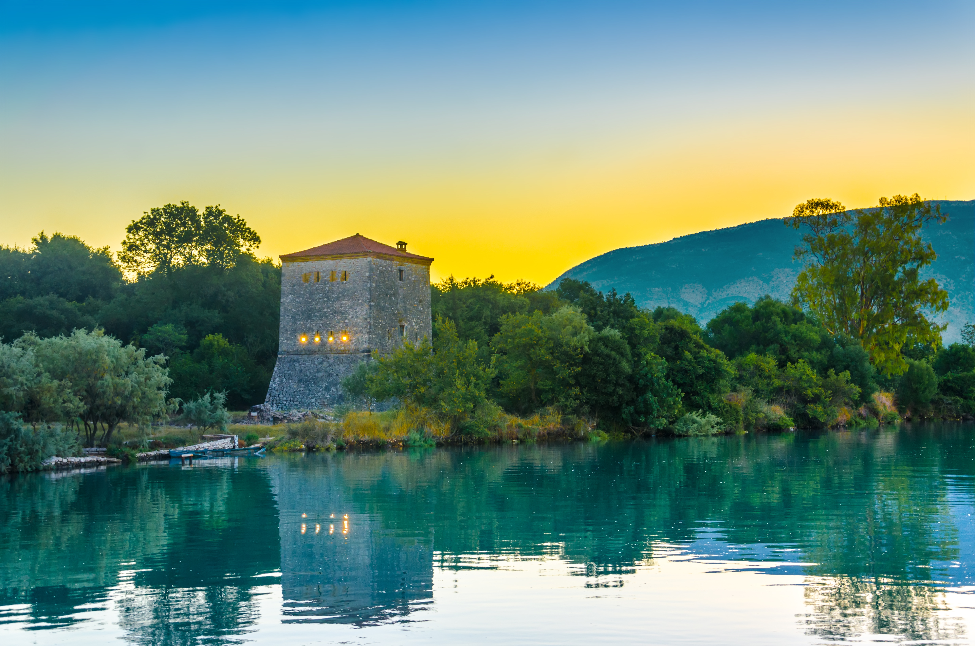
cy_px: 323
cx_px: 488
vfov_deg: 26.4
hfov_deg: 39.0
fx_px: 1378
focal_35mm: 51
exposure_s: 1/80
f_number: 5.6
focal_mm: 34
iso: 100
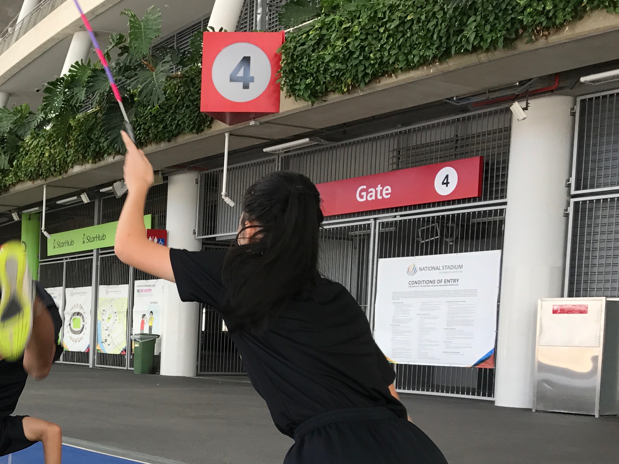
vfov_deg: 25.8
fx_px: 983
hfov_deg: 32.6
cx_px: 23
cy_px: 406
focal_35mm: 55
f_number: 1.8
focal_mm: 3.99
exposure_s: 1/204
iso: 20
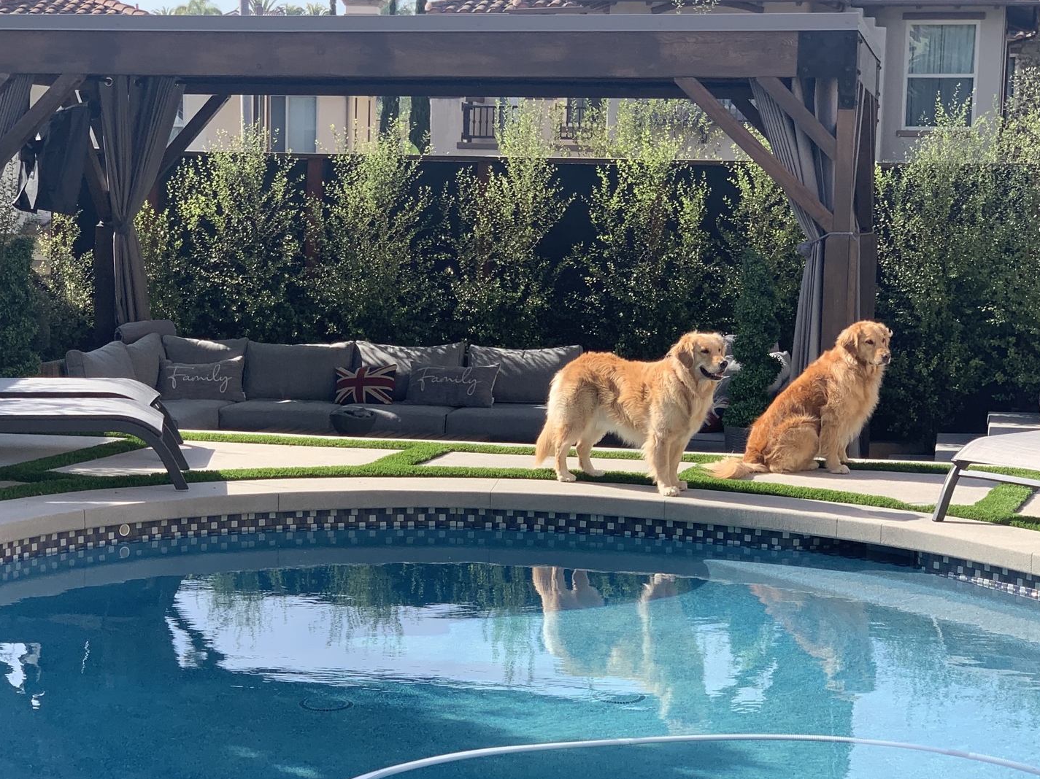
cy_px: 426
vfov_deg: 20.2
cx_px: 436
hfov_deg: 26.6
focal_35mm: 73
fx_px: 2193
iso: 16
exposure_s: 1/500
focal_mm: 6
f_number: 2.4
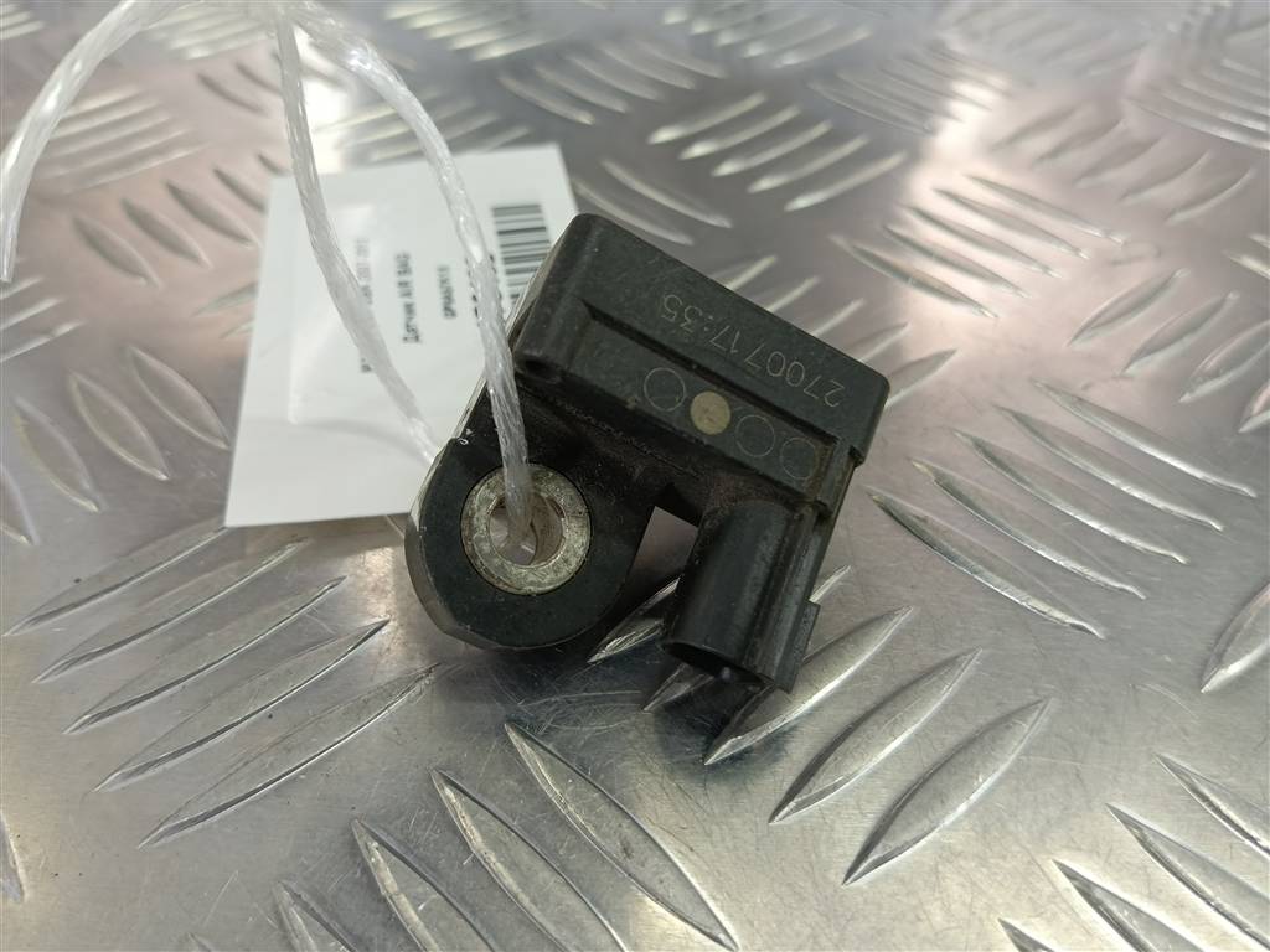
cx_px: 635
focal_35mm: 27
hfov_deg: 65.3
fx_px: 991
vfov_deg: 51.4
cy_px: 476
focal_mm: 4.11
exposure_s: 1/50
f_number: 1.6
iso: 96
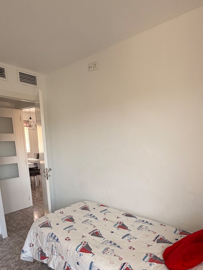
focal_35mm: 23
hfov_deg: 58.8
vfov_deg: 71.2
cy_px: 185
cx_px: 95
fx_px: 180
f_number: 2.2
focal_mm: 2.22
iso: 50
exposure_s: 1/121
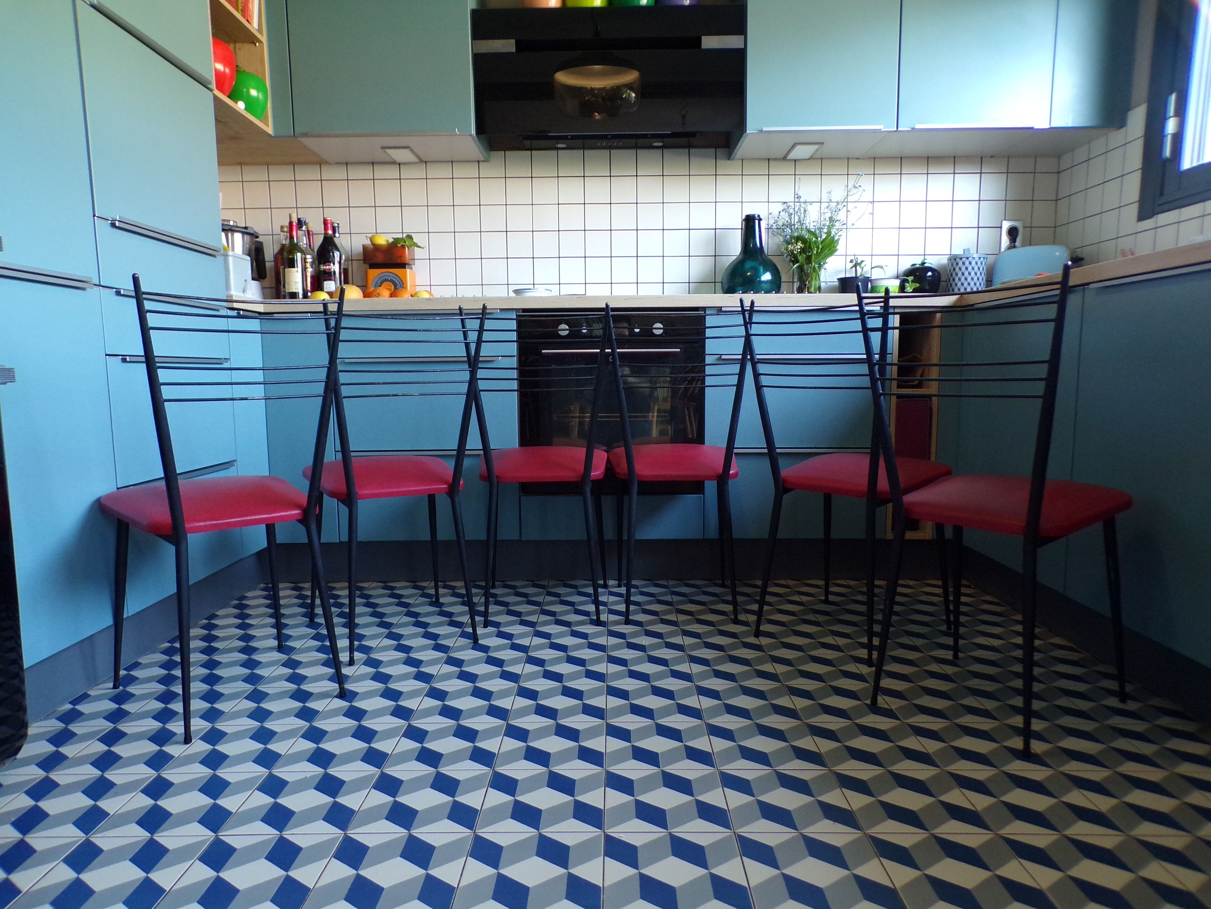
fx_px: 840
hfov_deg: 71.6
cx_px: 606
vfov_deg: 56.8
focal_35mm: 24
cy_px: 454
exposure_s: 1/20
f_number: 3
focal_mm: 4.3
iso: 200
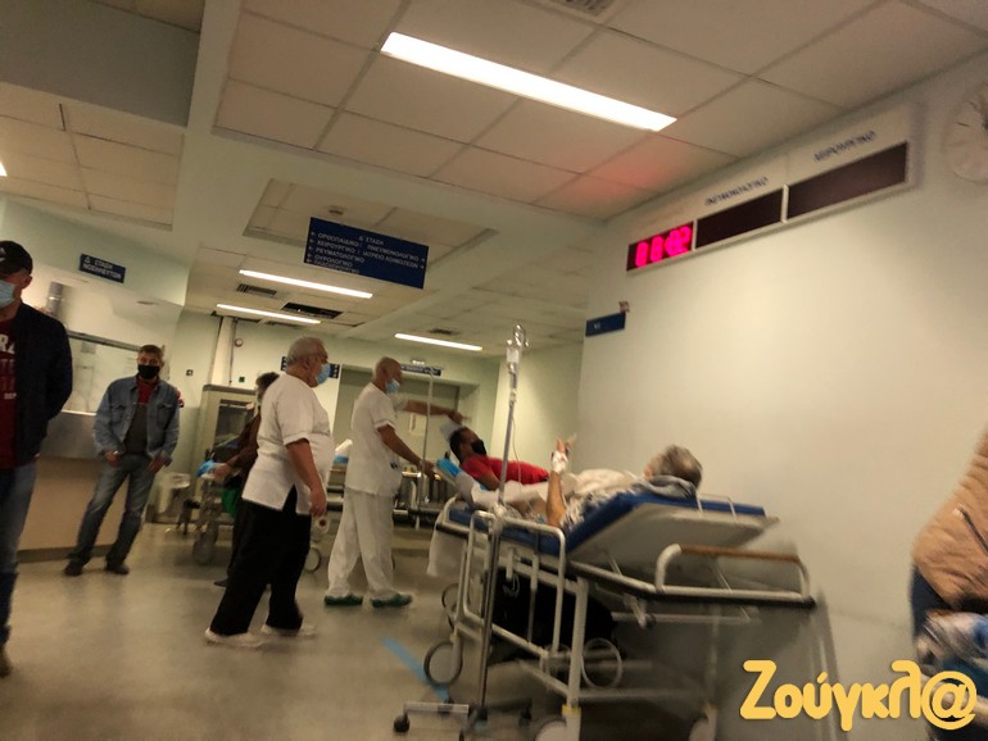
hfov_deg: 63.4
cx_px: 494
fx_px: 799
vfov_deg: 49.8
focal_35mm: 28
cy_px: 370
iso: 500
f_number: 1.8
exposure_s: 1/33
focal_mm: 3.99
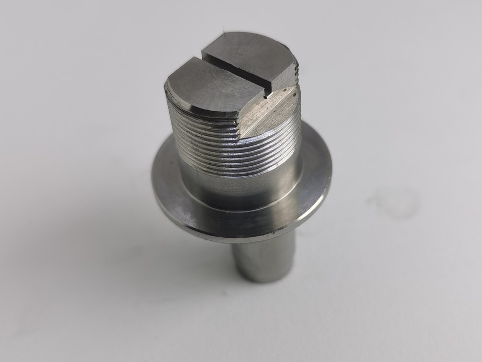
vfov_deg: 34.3
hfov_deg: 44.8
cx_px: 241
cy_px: 181
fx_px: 585
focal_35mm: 42
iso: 50
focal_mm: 5.58
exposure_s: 1/799
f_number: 1.8
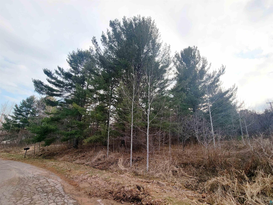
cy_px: 102
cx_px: 136
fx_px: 103
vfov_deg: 89.9
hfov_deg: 106.2
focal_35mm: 13
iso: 50
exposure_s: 1/769
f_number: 2.2
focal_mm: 2.2
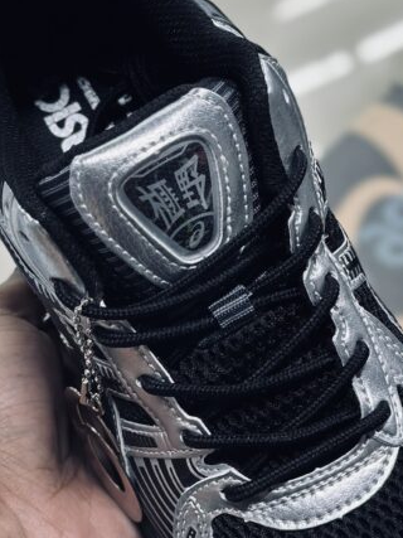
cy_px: 340
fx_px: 1631
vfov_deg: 18.7
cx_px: 217
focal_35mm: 105
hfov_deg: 14.1
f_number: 1.78
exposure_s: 1/100
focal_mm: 6.86
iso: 100
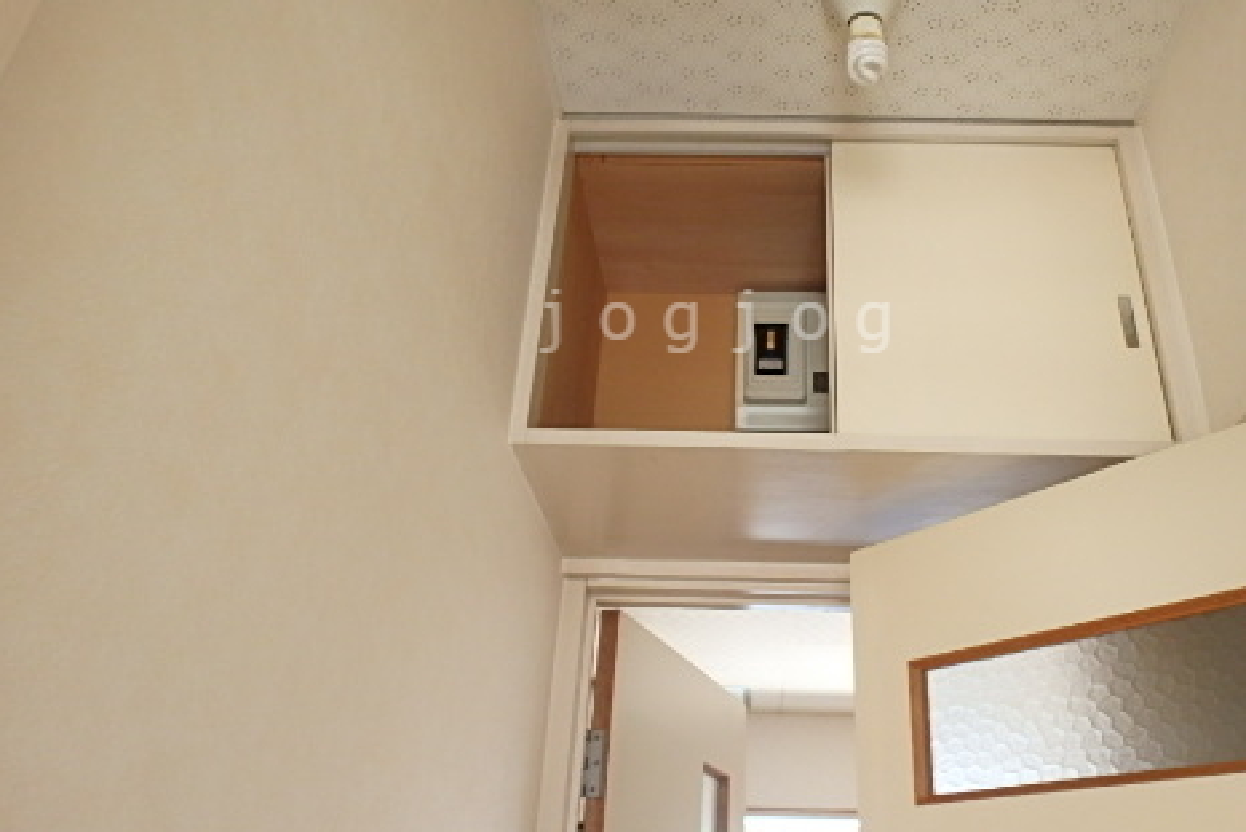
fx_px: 1039
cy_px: 321
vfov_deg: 43.4
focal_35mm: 30
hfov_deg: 61.6
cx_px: 722
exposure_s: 1/40
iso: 200
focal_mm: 3.7
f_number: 3.5
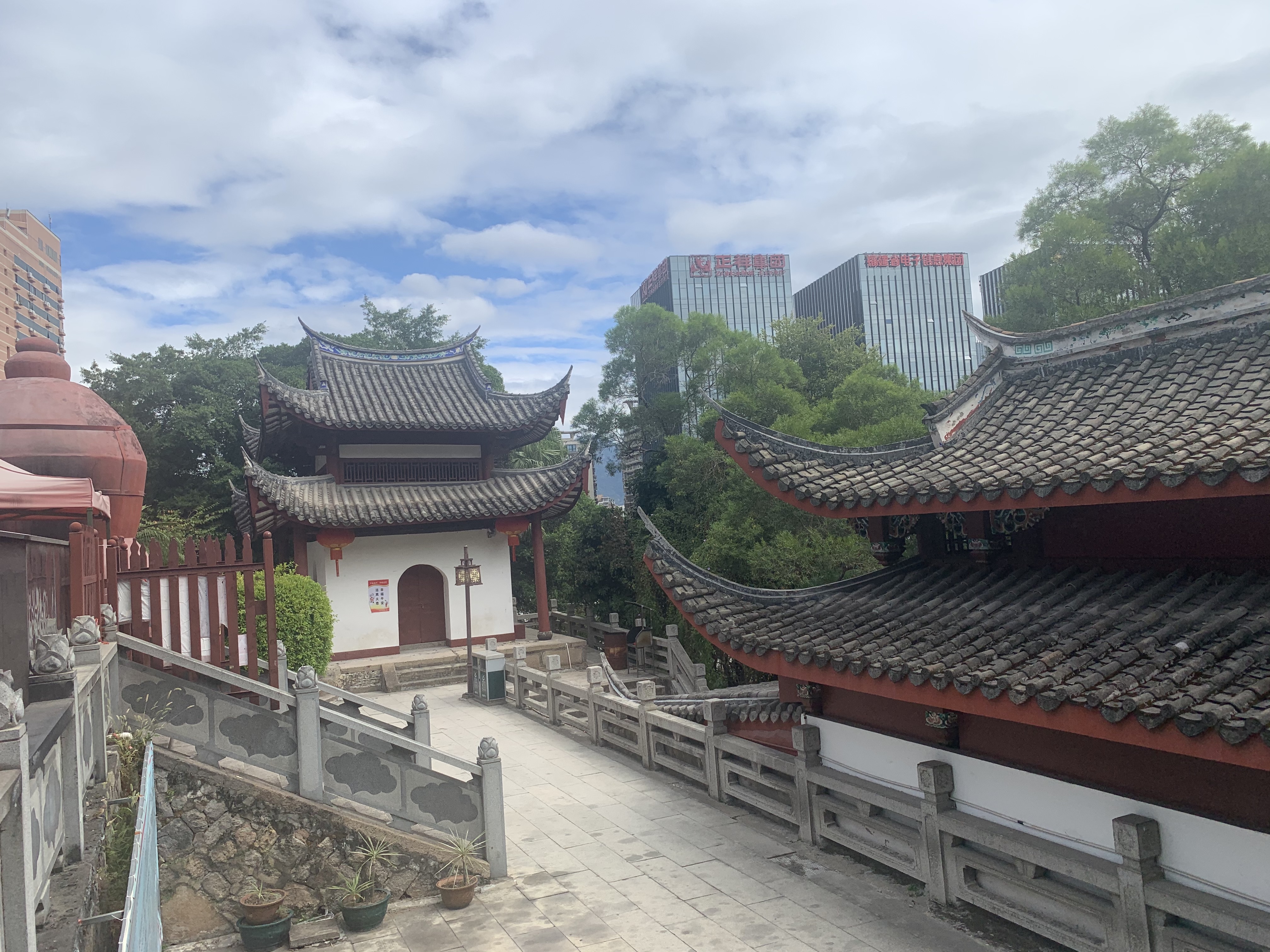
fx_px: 954
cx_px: 635
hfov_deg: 67.3
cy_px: 476
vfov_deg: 53.1
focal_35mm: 26
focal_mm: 4.25
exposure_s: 1/2545
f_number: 1.8
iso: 25
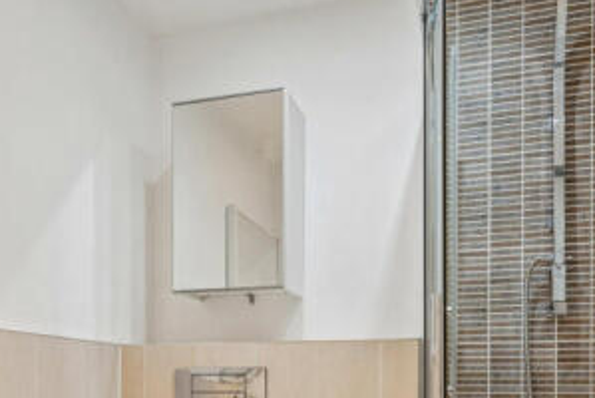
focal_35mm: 35
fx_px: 579
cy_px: 387
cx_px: 301
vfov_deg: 34.8
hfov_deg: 54.4
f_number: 9.5
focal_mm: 16
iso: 50
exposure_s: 2
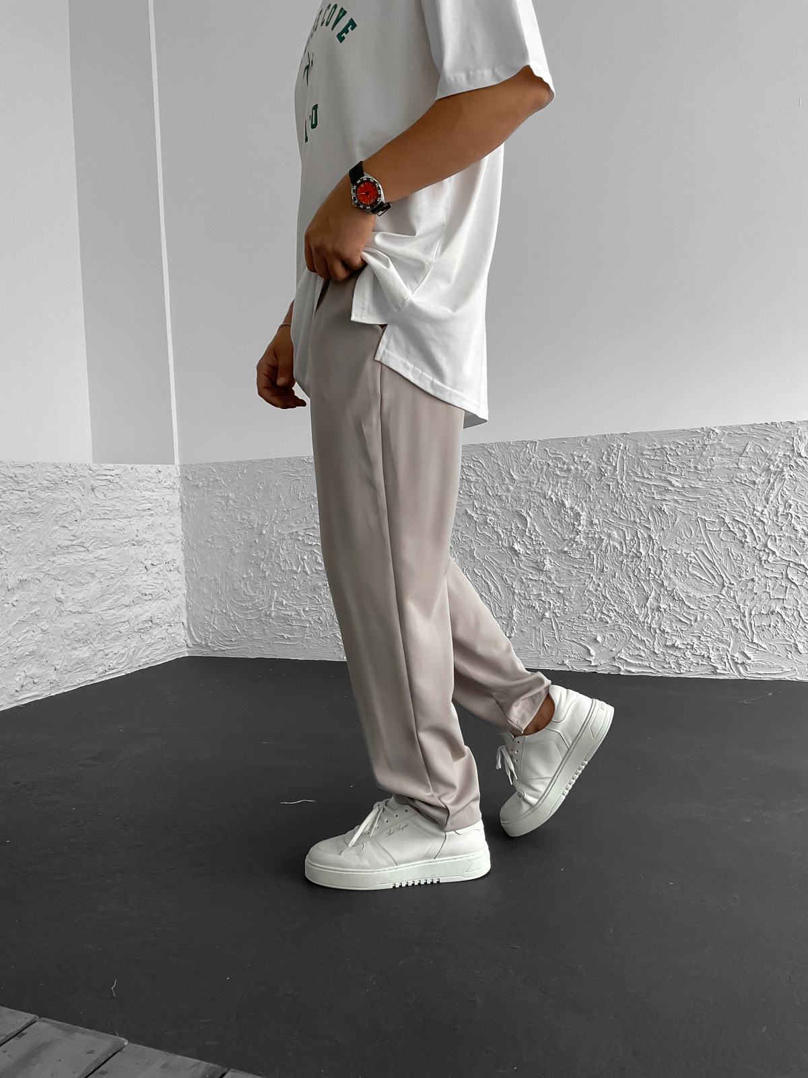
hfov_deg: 48.2
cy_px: 539
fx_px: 903
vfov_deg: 61.7
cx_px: 404
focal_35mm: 29
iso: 64
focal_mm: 3
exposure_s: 1/105
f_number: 1.8
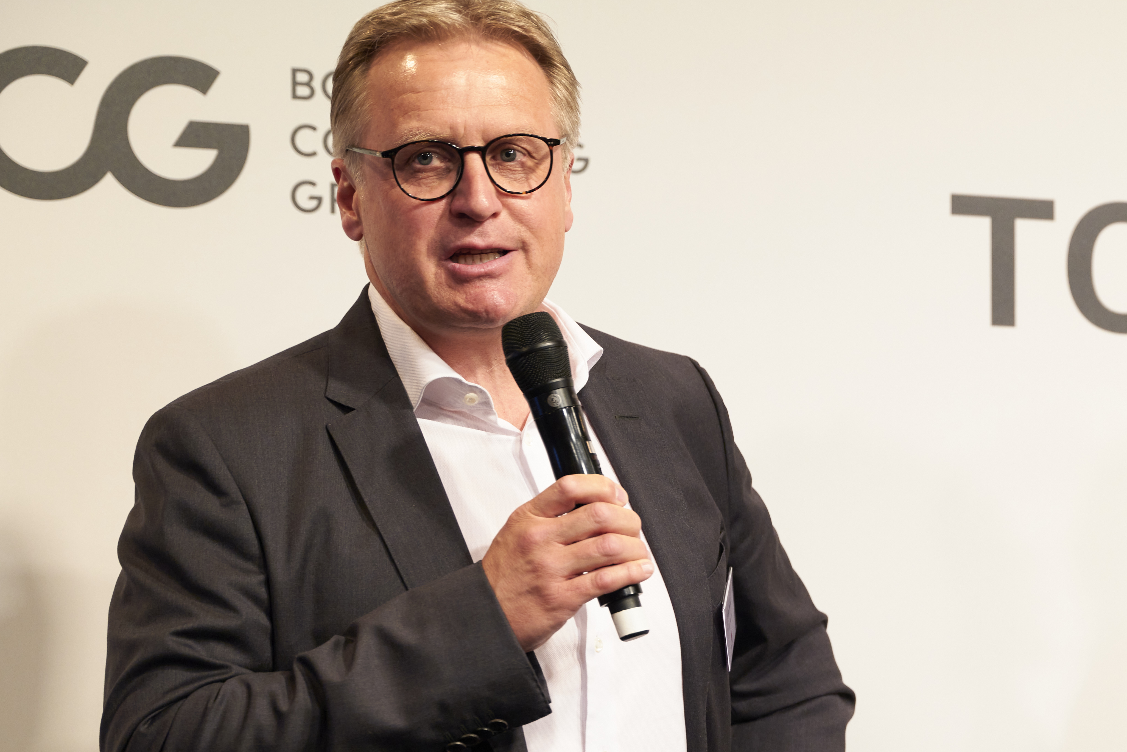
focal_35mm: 100
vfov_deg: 13.5
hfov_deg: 20.1
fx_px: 3131
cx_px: 972
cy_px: 737
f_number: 2.8
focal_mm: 50
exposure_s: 1/100
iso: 400
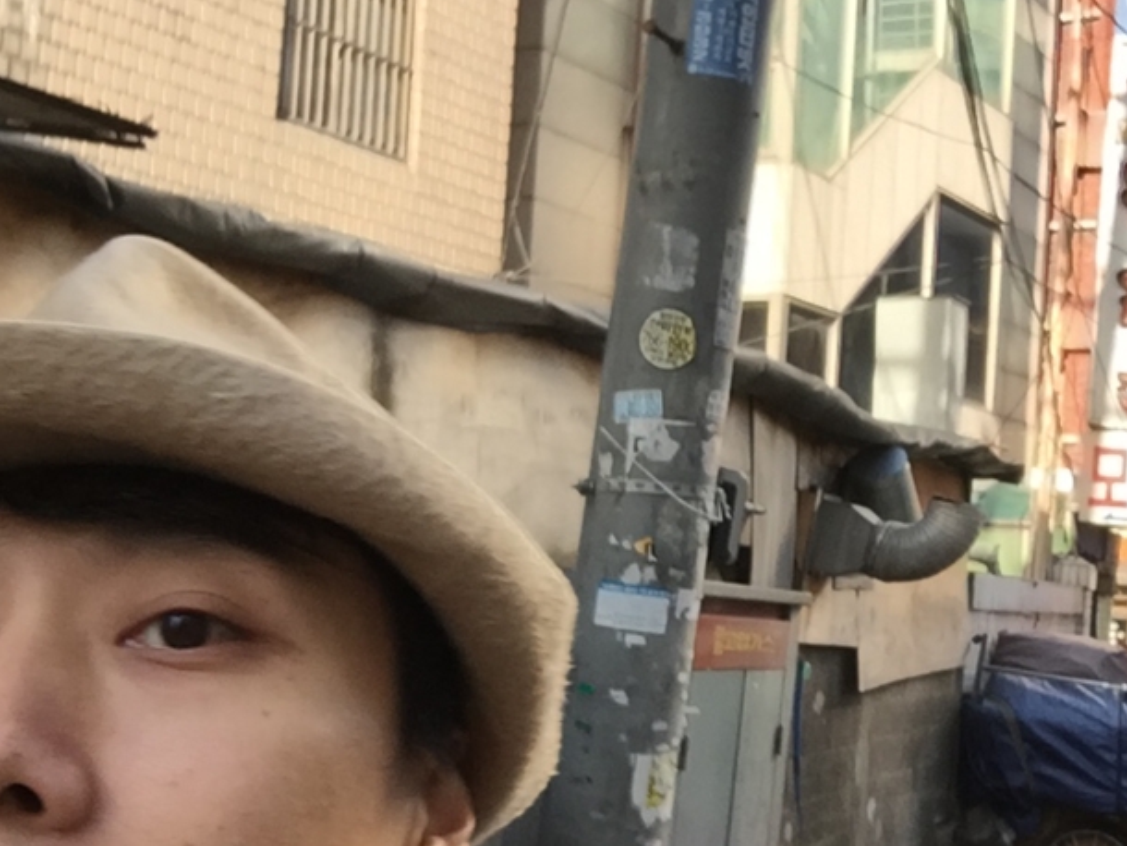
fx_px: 1694
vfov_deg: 28.0
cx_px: 802
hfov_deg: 36.2
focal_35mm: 52
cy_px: 528
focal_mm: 2.65
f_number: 2.2
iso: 40
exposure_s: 1/120
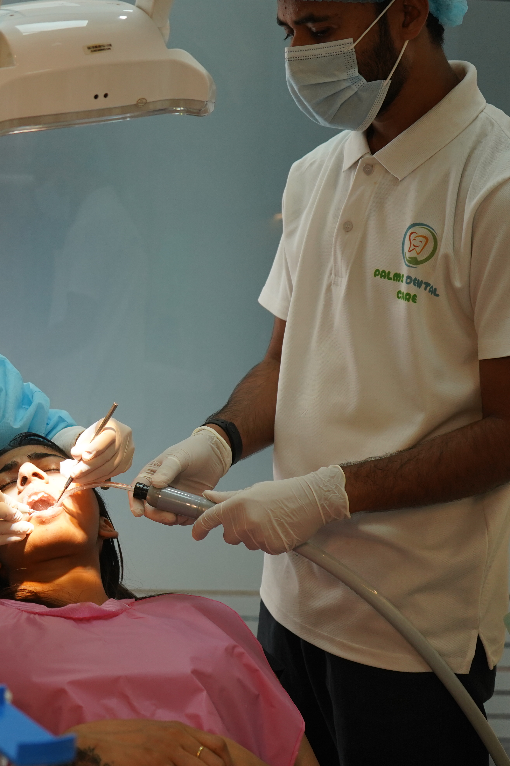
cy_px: 383
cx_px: 25
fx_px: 1296
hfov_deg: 21.6
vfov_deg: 32.9
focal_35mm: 61
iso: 1250
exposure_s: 1/640
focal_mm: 40
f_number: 4
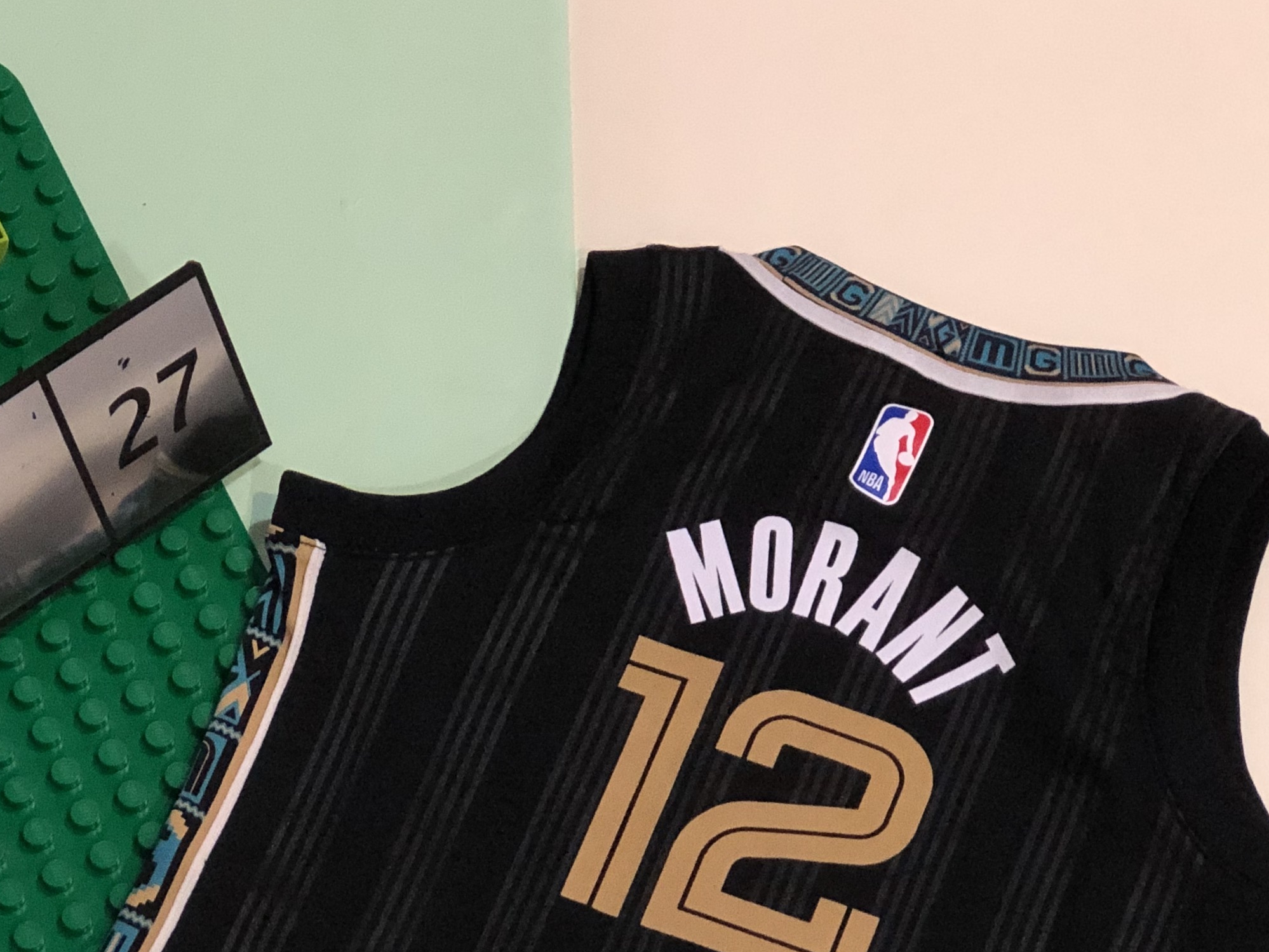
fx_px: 4216
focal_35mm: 115
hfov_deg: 16.9
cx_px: 188
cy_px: 868
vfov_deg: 12.8
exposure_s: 1/30
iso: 250
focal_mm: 6.6
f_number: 2.8
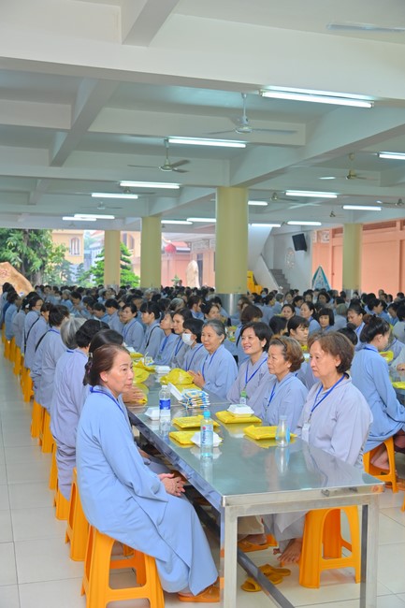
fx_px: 675
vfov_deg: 48.5
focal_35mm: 40
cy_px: 304
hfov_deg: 33.4
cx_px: 202
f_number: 4.5
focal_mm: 40
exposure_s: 1/100
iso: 800
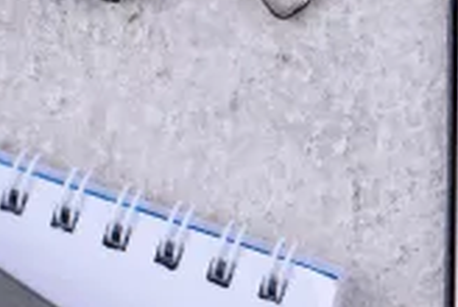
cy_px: 169
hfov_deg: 5.5
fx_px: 4652
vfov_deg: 3.8
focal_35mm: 365
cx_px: 955
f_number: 9
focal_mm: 50
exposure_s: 1/100
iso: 100
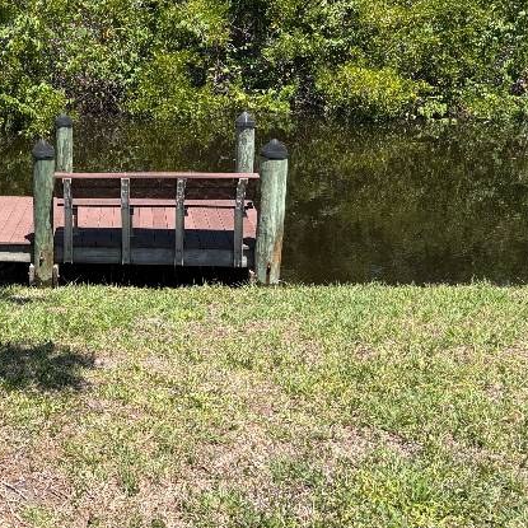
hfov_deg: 33.8
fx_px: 811
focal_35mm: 47
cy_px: 179
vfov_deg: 35.7
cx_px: 37
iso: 50
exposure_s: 1/1587
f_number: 1.6
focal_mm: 5.96
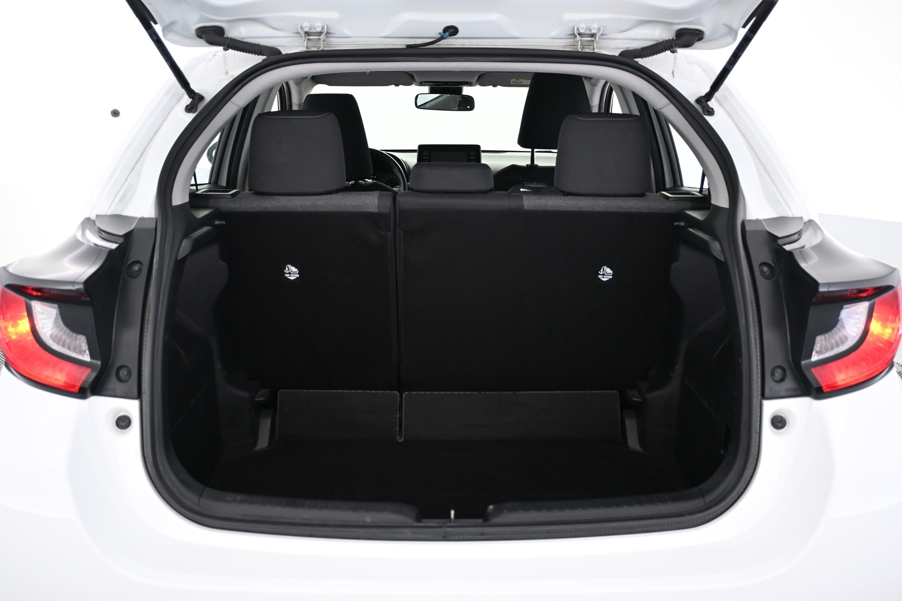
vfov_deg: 40.8
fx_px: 808
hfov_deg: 58.3
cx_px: 451
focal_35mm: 32
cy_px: 300
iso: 1100
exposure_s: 1/30
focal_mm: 21.5
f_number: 4
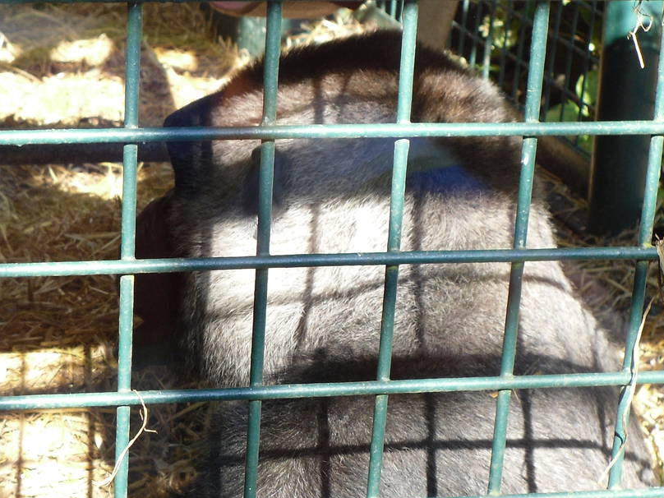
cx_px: 131
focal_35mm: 105
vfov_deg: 14.1
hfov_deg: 18.5
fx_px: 2014
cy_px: 342
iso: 100
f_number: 3.9
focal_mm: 9.9
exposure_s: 1/90
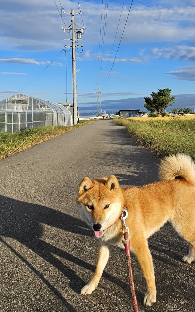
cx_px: 136
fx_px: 238
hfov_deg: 43.6
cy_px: 98
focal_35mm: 28
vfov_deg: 64.3
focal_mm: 2.2
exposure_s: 1/1804
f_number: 2.2
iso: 50
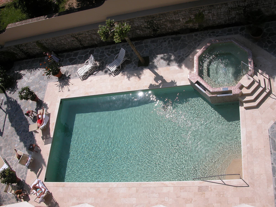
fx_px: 279
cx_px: 138
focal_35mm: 35
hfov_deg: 52.6
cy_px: 104
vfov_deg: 40.7
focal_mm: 8.9
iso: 100
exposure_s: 1/435
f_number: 7.1
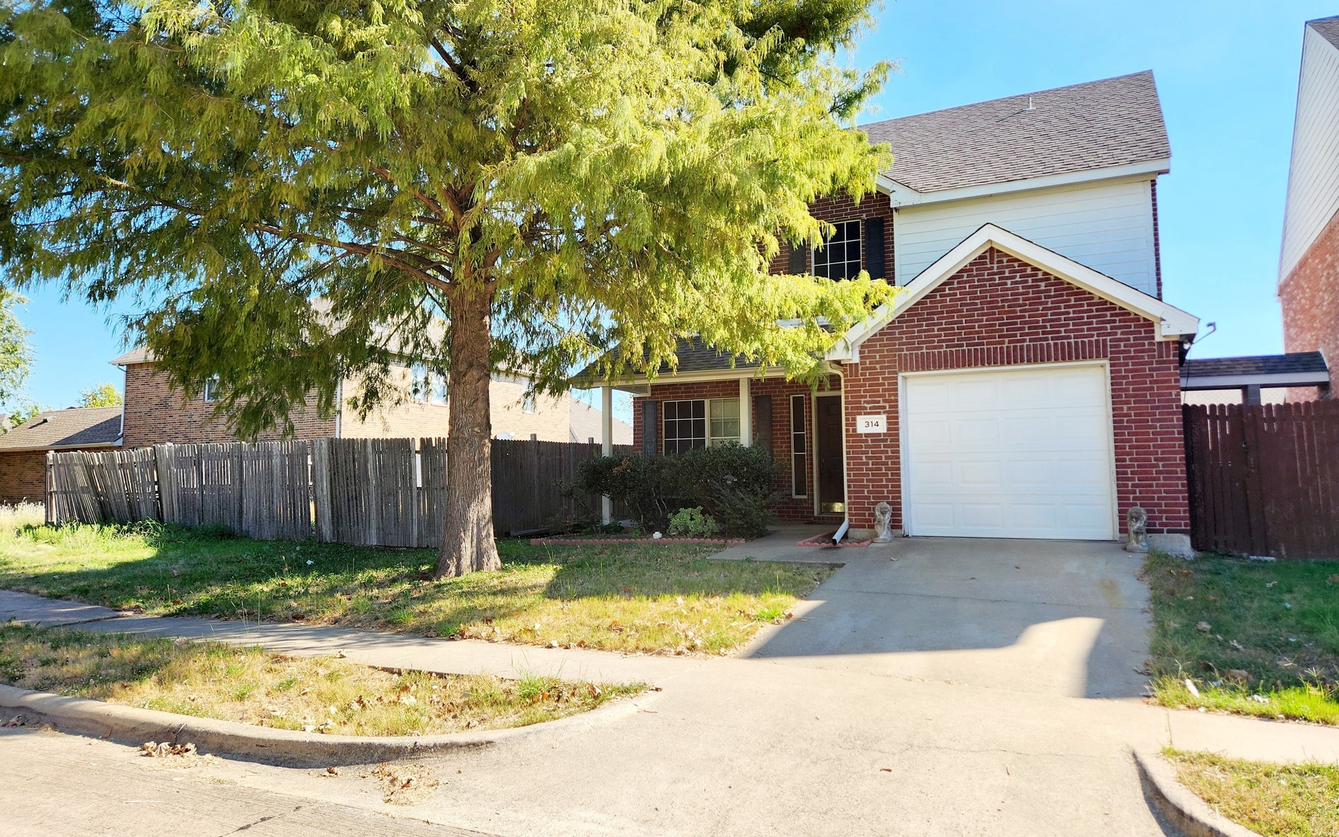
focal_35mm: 25
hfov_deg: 72.5
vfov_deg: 49.2
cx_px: 673
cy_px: 370
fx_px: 912
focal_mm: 5.4
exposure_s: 1/1111
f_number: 1.8
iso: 20
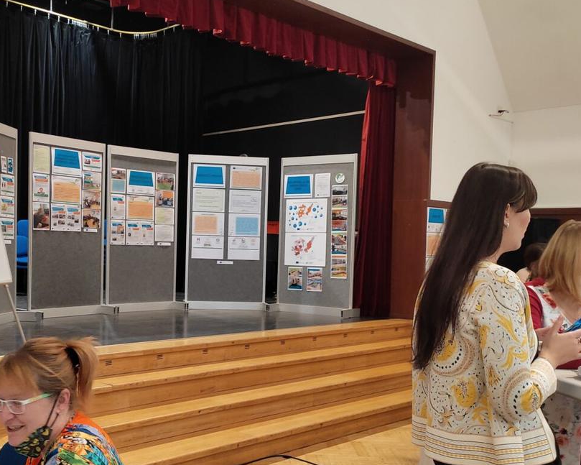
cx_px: 208
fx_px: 722
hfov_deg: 43.4
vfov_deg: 35.6
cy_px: 264
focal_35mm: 42
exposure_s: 1/25
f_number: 1.79
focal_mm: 4.74
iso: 974
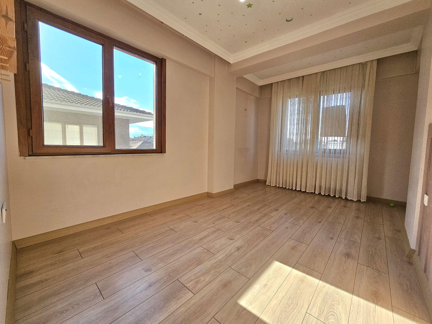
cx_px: 216
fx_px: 162
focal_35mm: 13
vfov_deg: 89.9
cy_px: 162
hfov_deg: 106.2
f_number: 2.2
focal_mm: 2.2
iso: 80
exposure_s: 1/1000
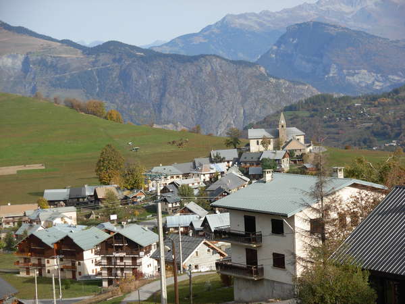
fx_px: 1217
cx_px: 202
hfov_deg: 18.9
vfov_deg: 14.2
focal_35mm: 104
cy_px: 152
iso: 79
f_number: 4
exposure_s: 1/575
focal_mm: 17.2
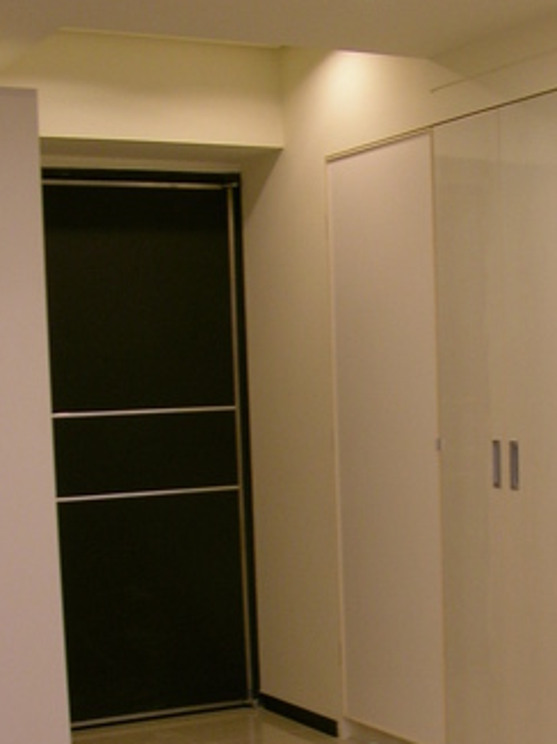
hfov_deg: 20.7
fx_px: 1504
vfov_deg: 27.2
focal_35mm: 70
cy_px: 605
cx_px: 453
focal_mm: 5.8
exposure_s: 1/30.1
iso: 60
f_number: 3.5
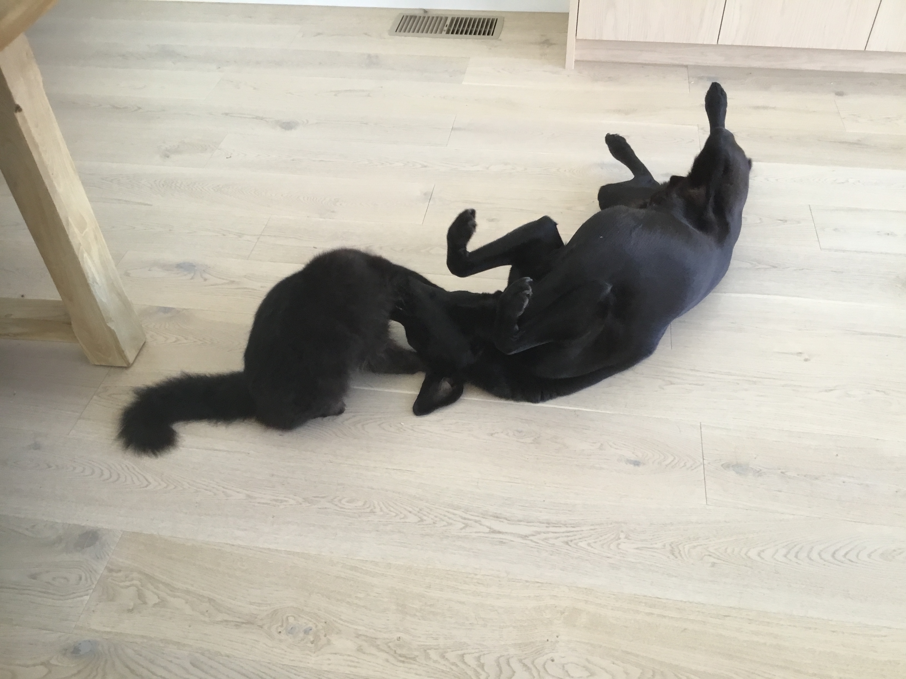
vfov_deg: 45.4
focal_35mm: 31
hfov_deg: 58.4
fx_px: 811
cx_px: 453
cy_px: 340
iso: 100
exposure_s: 1/33
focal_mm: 3.3
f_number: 2.4
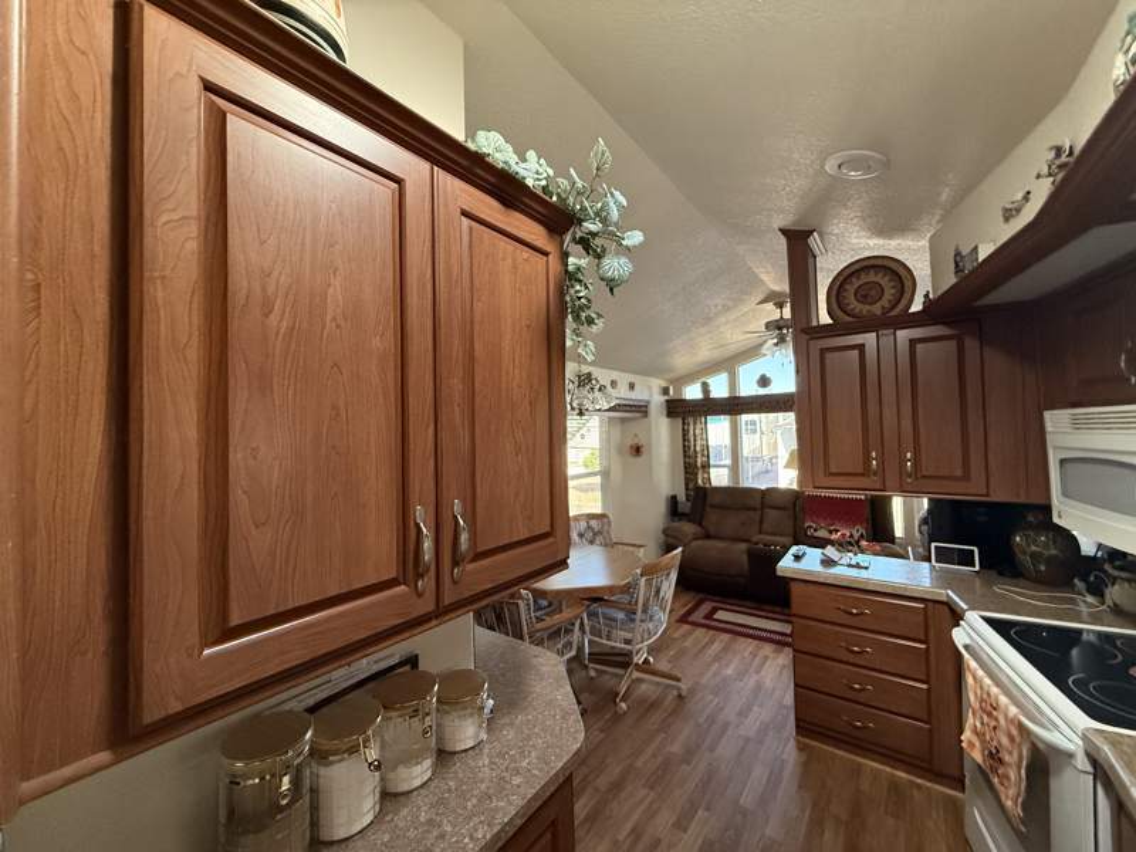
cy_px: 426
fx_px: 459
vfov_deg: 85.7
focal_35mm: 14
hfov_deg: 102.1
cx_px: 568
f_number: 2.2
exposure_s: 1/120
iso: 640
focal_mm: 2.22
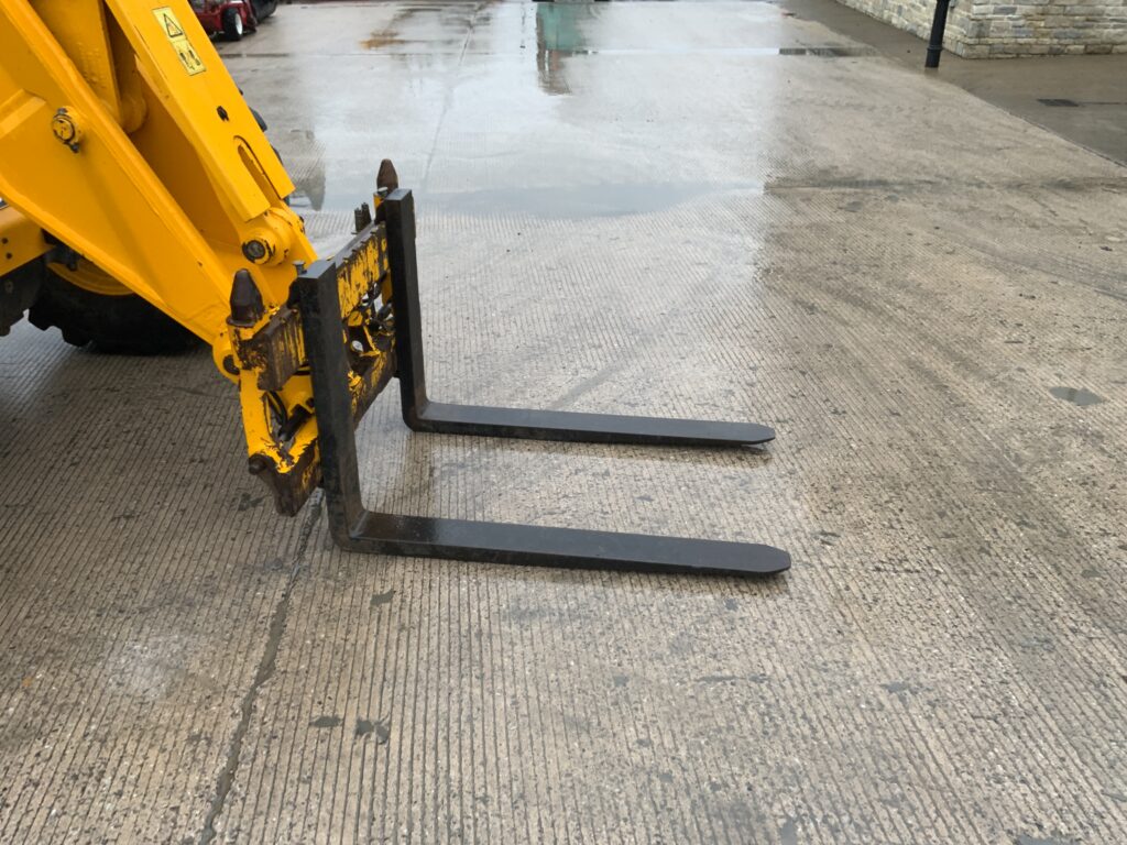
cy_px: 422
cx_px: 564
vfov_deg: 48.2
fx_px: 944
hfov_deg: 61.7
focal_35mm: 29
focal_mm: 3
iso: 32
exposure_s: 1/122
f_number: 1.8
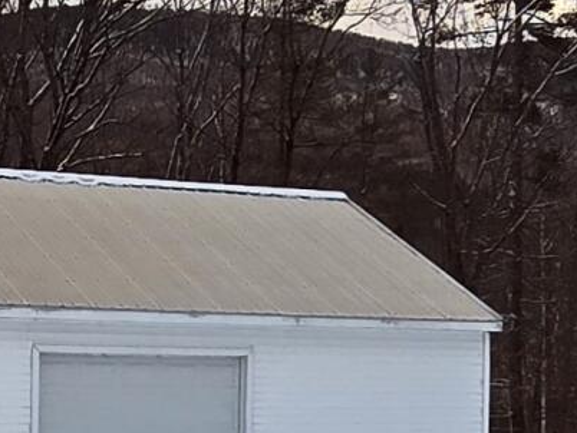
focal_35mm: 97
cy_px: 363
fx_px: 1618
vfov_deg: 15.1
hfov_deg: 20.1
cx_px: 162
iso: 50
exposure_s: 1/234
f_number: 2.2
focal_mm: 2.2
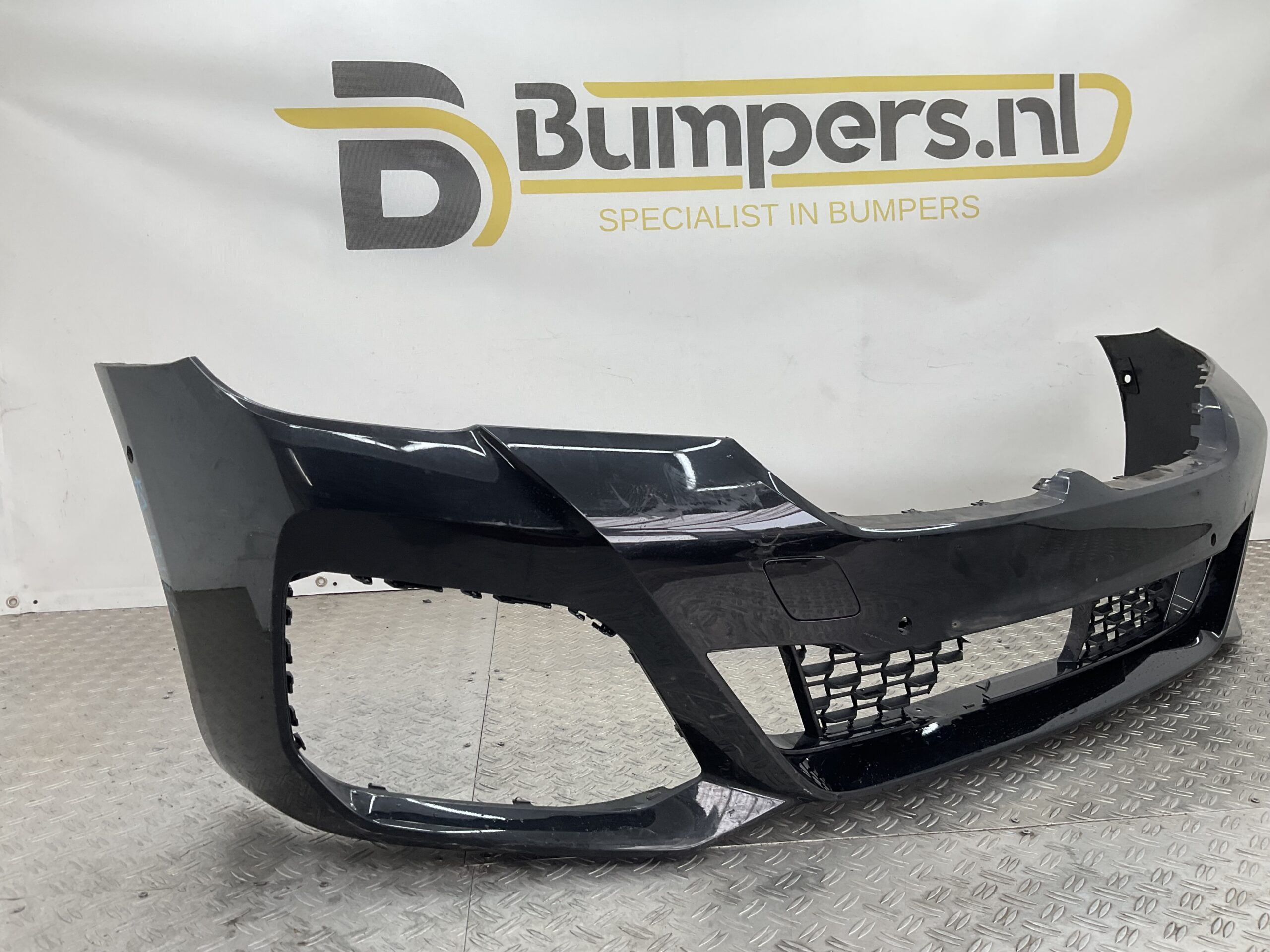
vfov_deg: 48.2
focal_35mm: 29
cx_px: 635
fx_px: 1064
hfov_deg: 61.7
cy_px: 476
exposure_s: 1/120
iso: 20
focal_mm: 3
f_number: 1.8
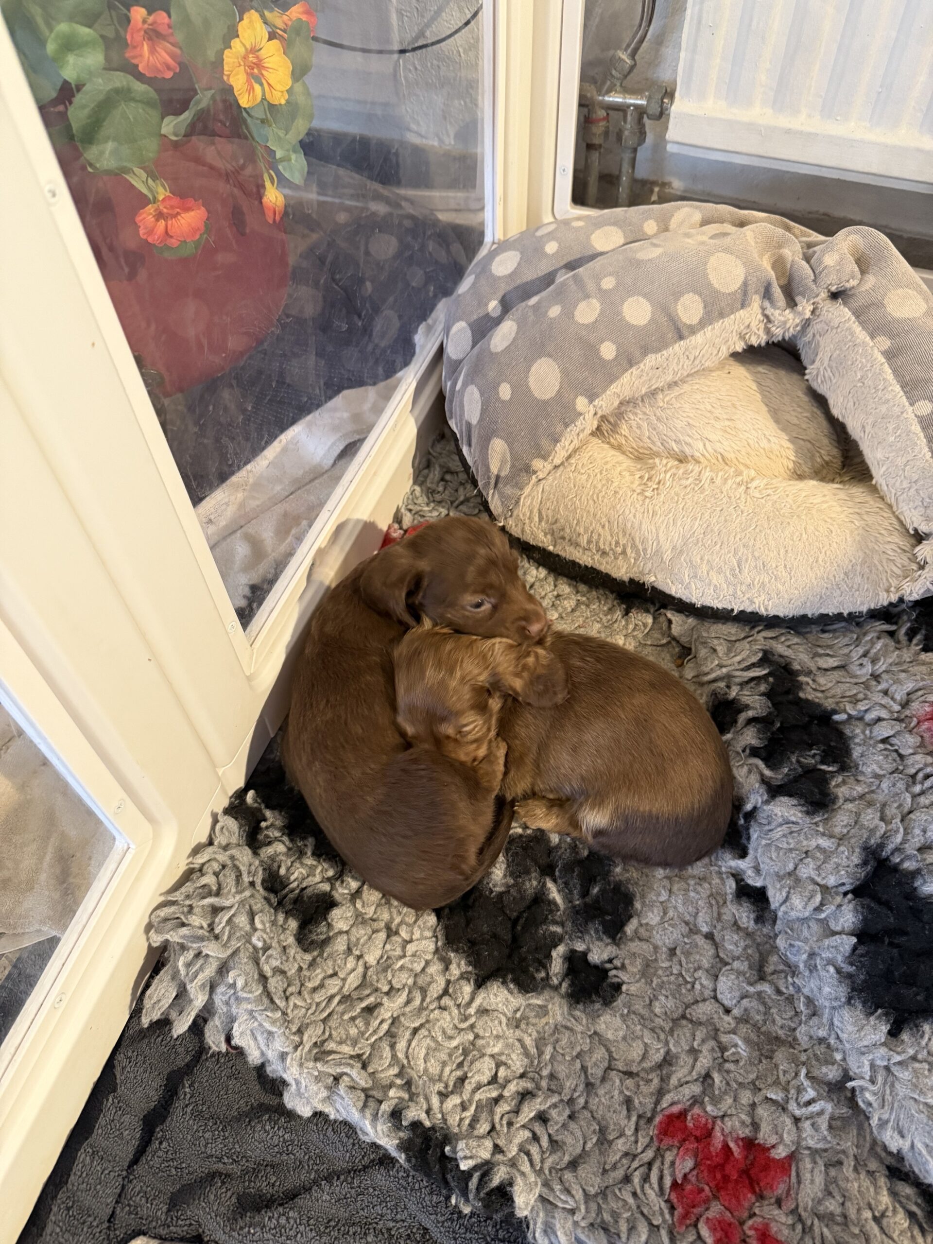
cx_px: 466
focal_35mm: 24
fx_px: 862
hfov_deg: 56.8
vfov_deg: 71.6
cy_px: 622
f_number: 1.78
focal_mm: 6.76
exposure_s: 1/50
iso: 500
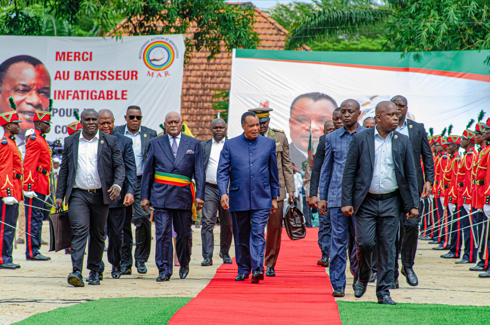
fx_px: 2852
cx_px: 245
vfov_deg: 6.5
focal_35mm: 210
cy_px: 162
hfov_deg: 9.8
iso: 200
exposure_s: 1/250
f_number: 5.6
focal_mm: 140
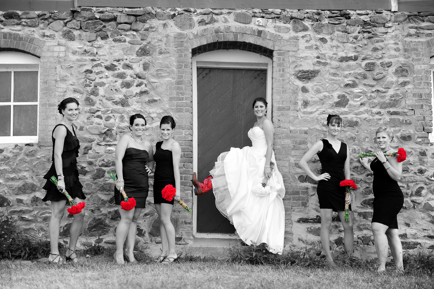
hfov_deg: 34.5
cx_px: 217
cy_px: 144
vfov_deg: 23.4
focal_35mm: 58
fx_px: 699
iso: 500
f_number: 2.8
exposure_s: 1/1250
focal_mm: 58
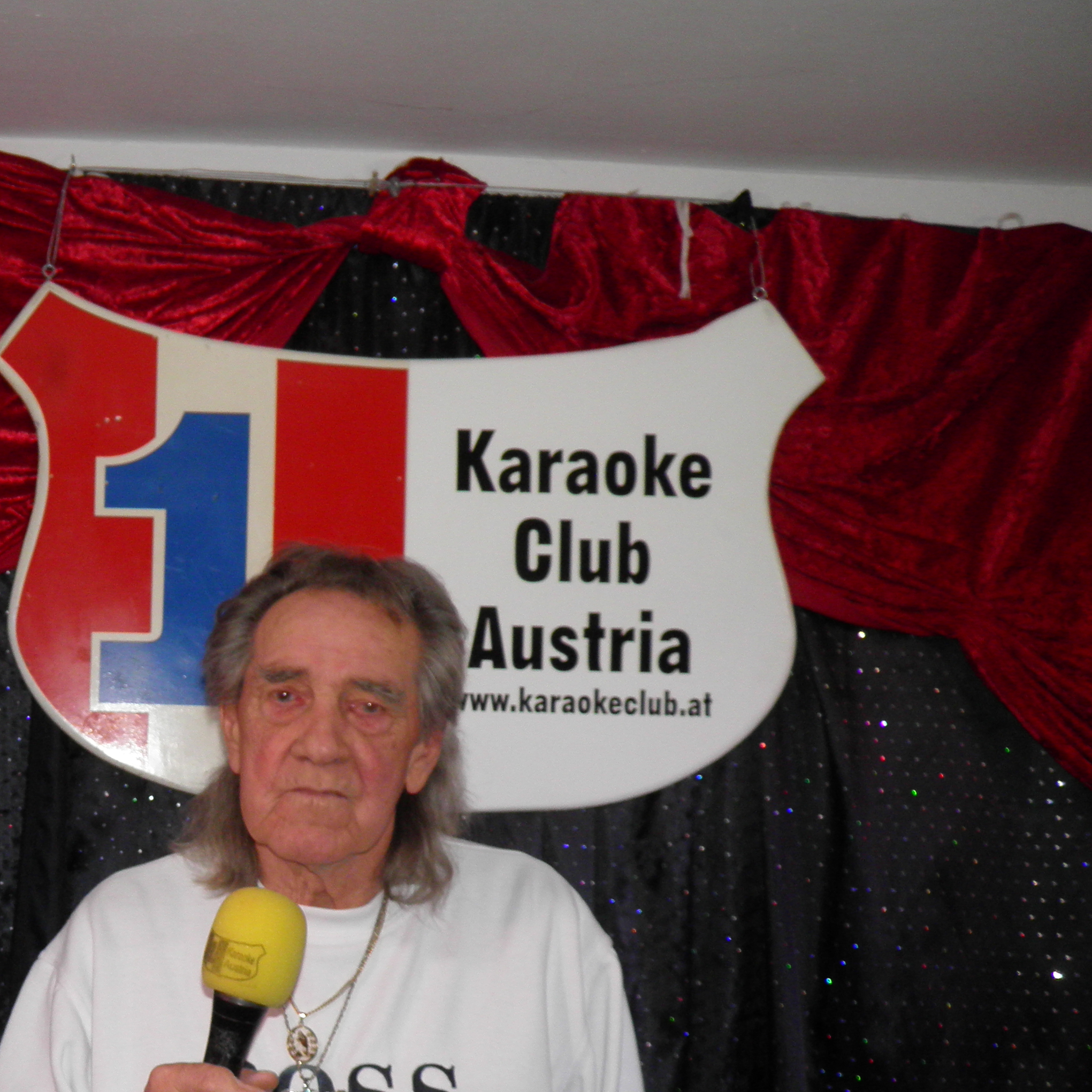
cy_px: 839
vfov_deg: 32.1
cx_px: 16
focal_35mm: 52
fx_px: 1856
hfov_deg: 30.6
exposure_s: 1/30
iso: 100
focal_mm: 4.9
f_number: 2.8
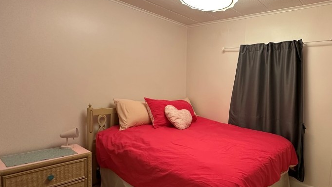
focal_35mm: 23
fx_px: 202
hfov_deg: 75.0
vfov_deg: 49.4
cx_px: 234
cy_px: 103
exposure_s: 1/60
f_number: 2.2
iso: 320
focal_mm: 2.22
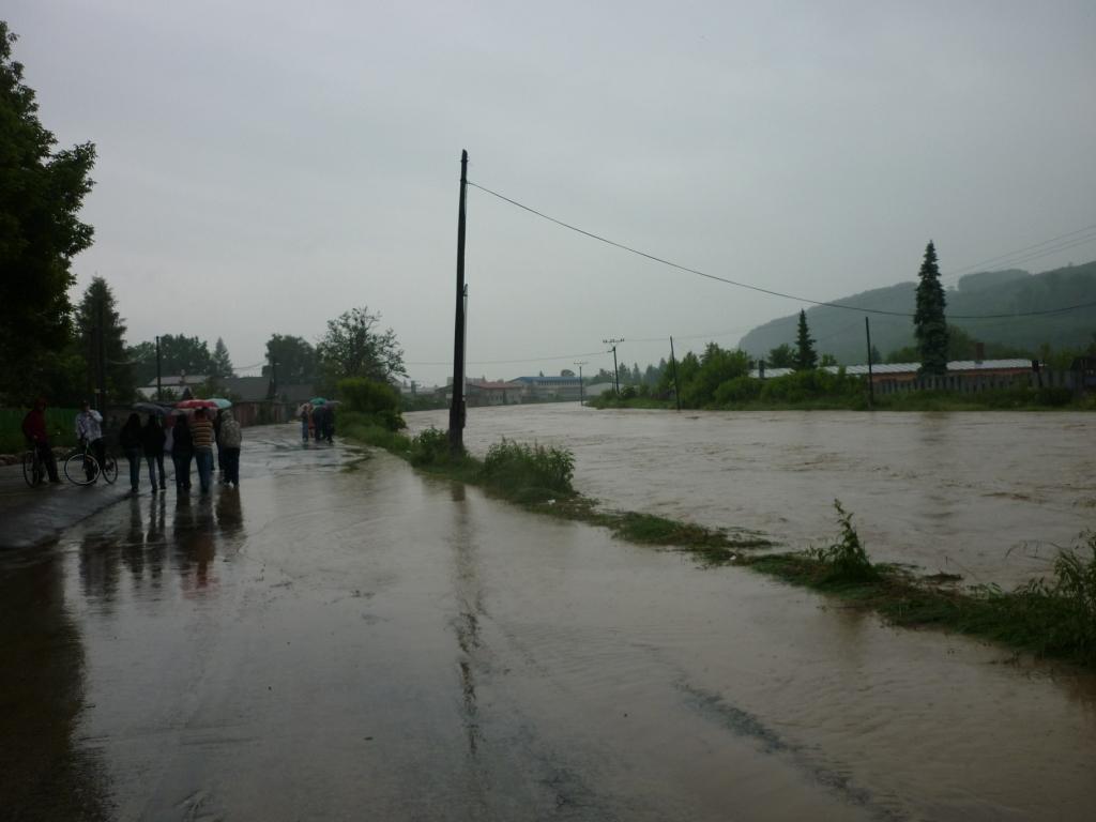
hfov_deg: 55.4
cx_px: 548
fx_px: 1045
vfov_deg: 42.9
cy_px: 411
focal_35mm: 33
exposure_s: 1/500
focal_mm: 5.5
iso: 80
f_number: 2.8
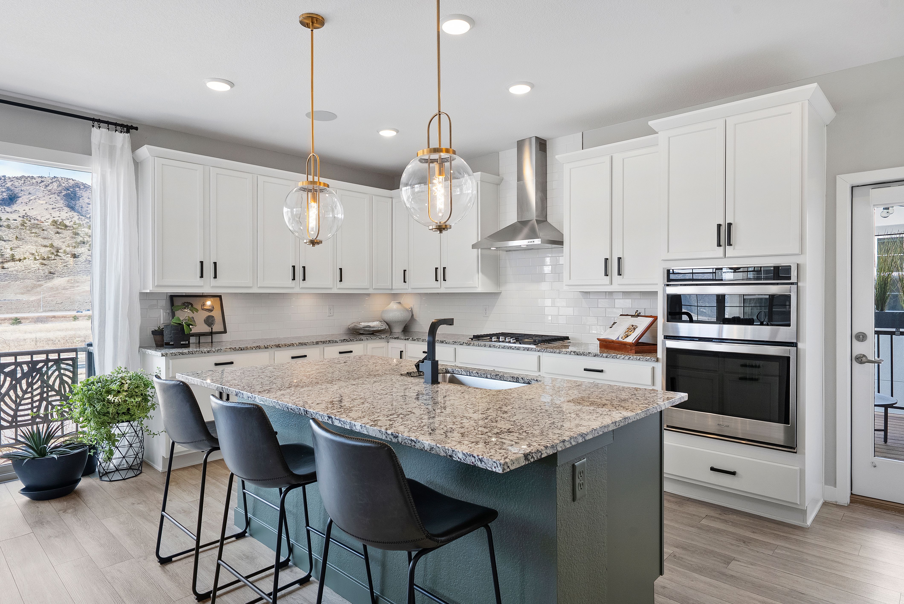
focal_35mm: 21
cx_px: 452
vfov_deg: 59.6
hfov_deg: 81.2
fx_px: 528
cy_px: 302
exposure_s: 1/15
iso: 640
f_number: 9
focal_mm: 21
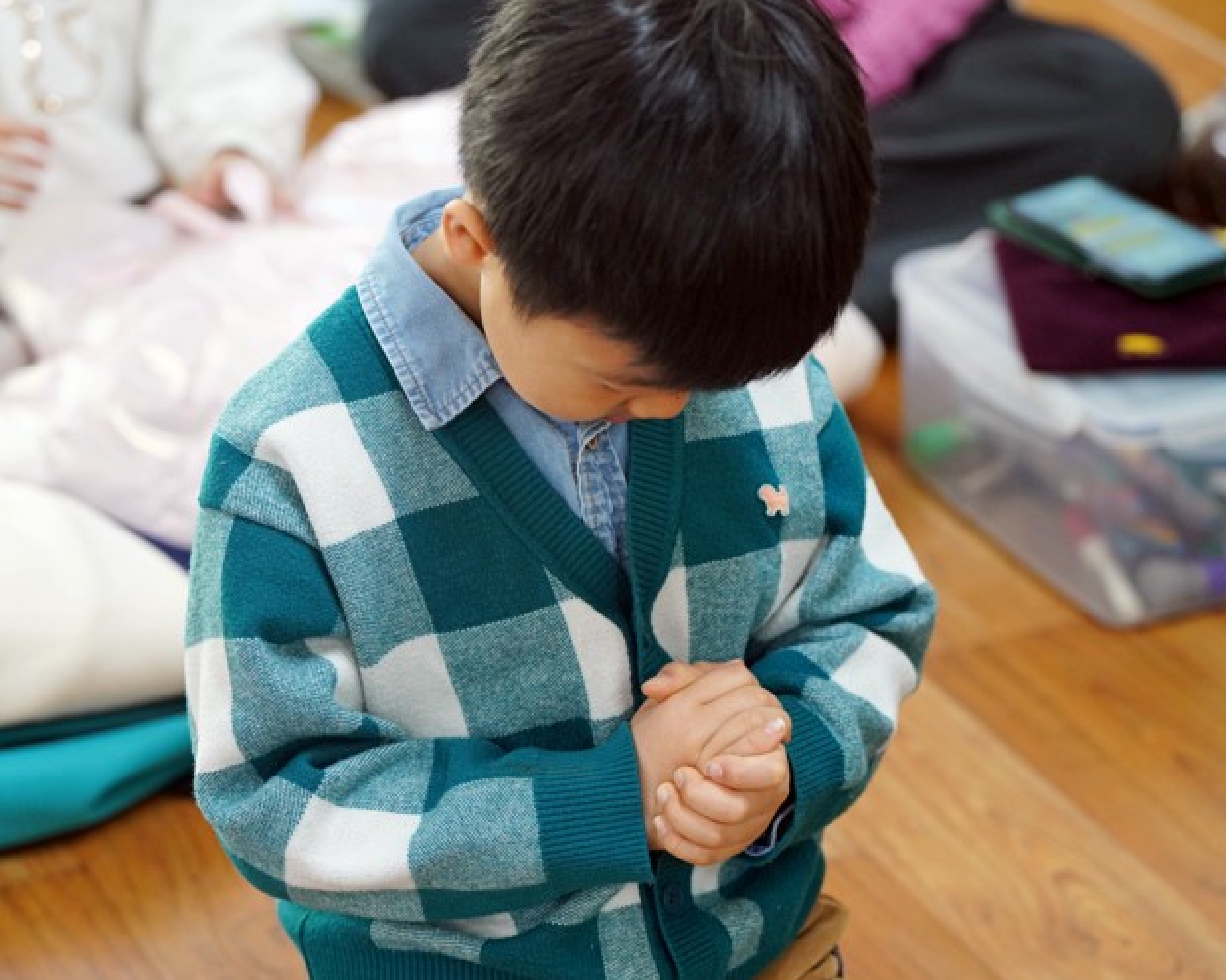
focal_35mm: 113
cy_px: 518
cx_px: 668
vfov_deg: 13.6
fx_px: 4100
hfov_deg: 17.0
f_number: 3.2
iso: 1600
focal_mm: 83
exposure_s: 1/160
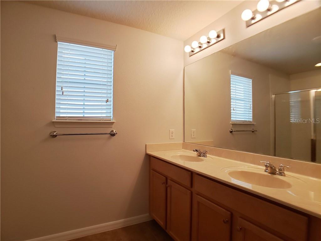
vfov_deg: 53.1
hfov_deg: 67.3
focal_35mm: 26
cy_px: 120
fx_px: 241
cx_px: 160
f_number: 2.4
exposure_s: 1/60
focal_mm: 4.3
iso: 80
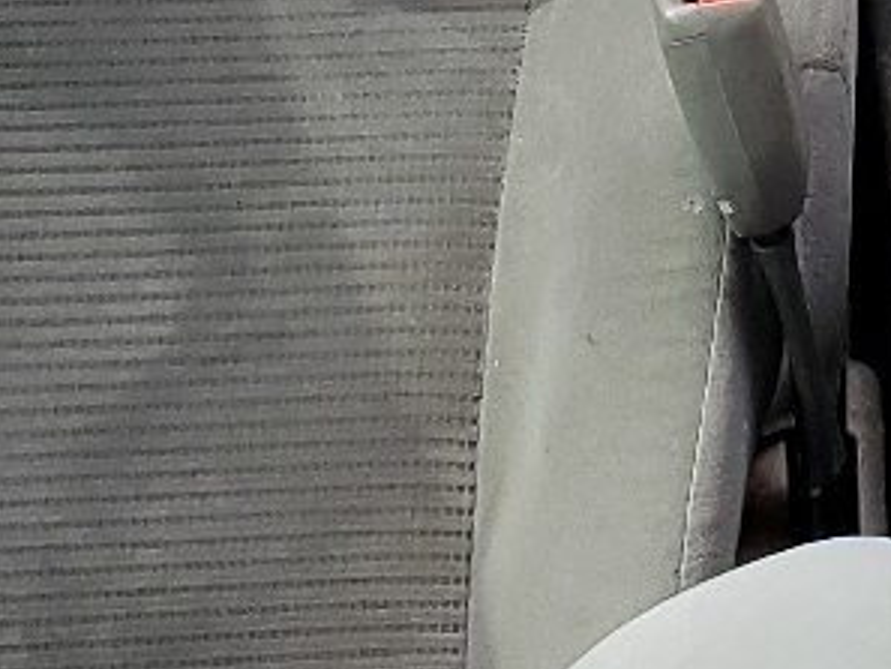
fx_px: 3605
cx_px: 957
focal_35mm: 140
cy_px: -699
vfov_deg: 9.8
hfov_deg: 13.8
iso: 94
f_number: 1.5
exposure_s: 1/120
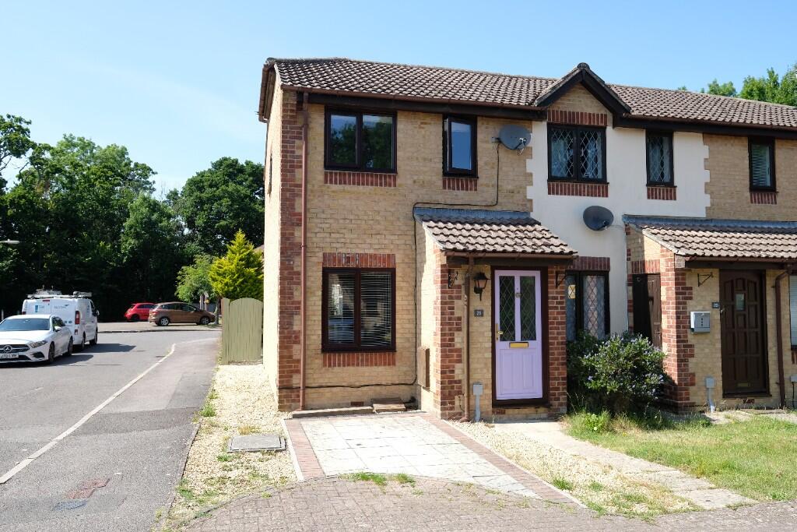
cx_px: 398
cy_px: 266
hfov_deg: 67.4
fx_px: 598
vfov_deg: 47.9
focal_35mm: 27
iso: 200
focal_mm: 18.2
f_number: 5.6
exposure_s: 1/350
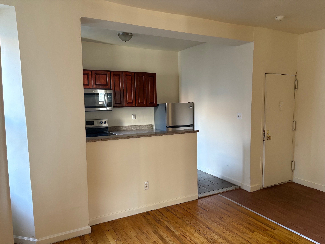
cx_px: 162
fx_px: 244
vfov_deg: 53.1
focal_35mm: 26
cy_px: 122
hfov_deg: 67.3
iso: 200
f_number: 1.6
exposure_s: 1/60
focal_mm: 5.96
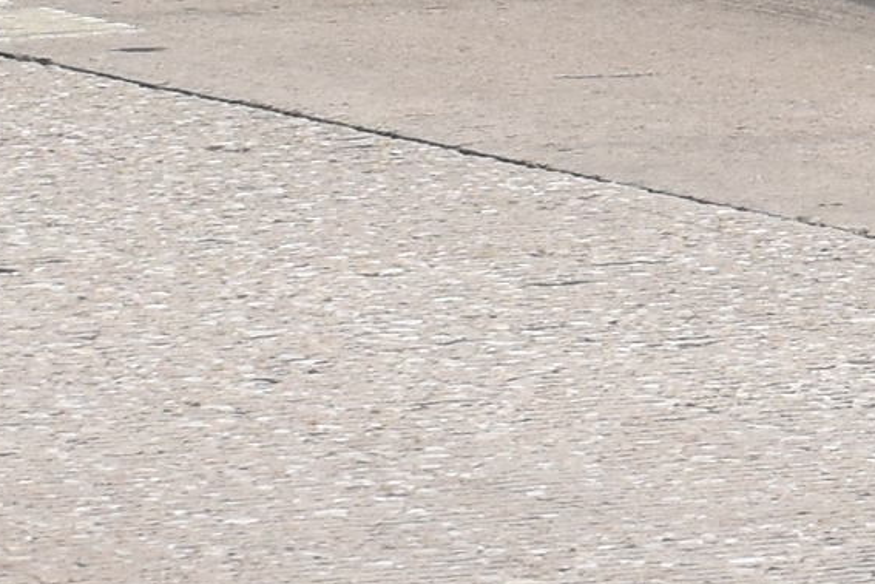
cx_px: 1608
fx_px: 18009
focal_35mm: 741
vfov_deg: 1.8
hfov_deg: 2.8
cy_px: -1450
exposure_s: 1/2000
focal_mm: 70
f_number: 8
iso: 400
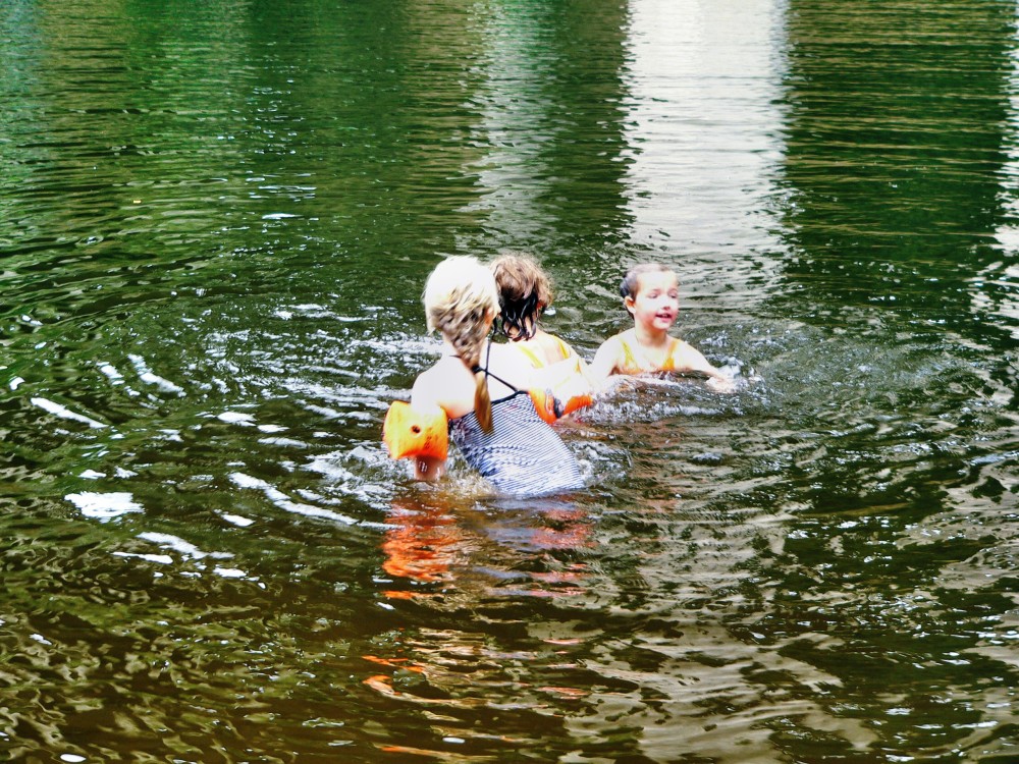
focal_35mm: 96
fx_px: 2826
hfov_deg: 20.4
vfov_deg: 15.4
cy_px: 382
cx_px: 510
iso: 80
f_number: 2.8
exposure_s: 1/50
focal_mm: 16
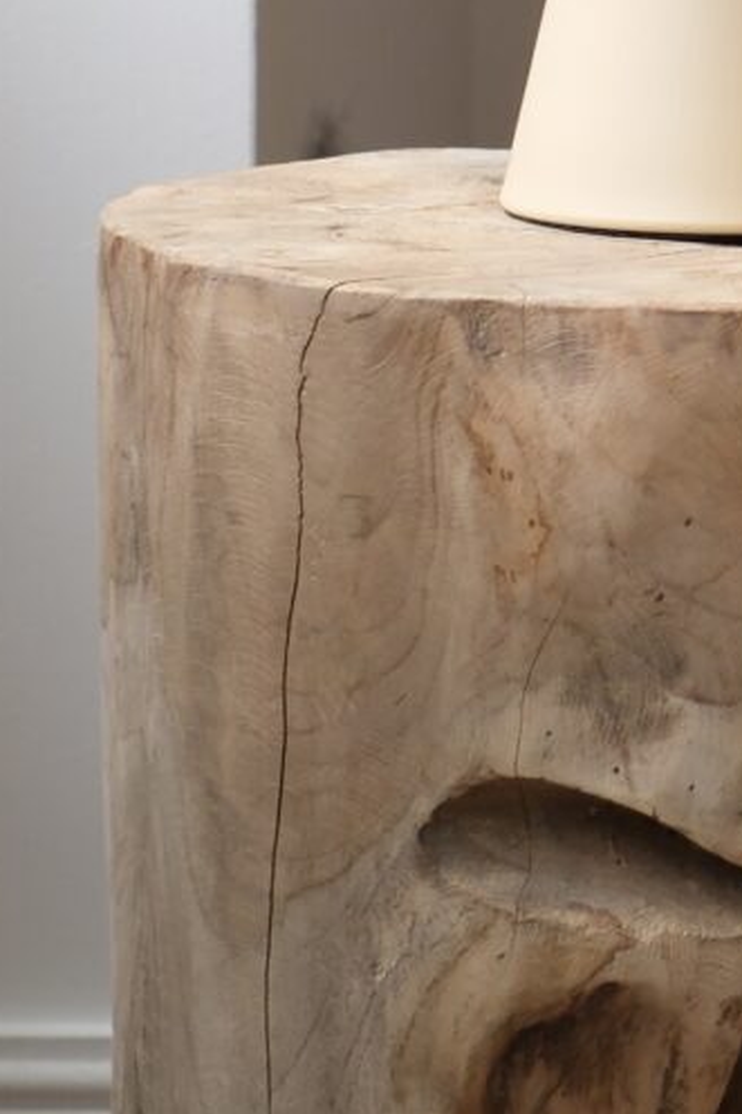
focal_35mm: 273
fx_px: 8445
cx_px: 1324
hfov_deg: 5.0
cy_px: -296
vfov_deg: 7.5
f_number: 2.8
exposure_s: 1/52
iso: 250
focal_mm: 35
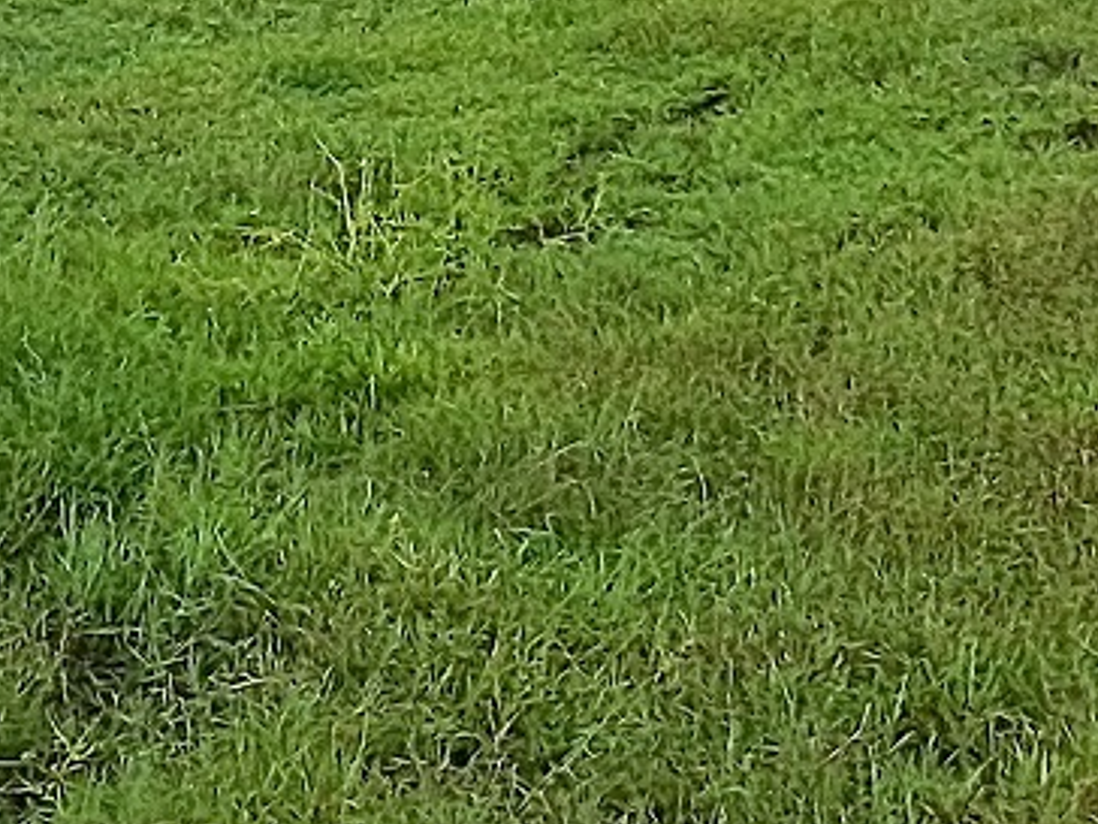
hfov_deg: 25.9
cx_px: 434
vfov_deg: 17.7
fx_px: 2379
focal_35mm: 75
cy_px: -388
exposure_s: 1/867
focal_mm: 1.74
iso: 50
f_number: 2.2
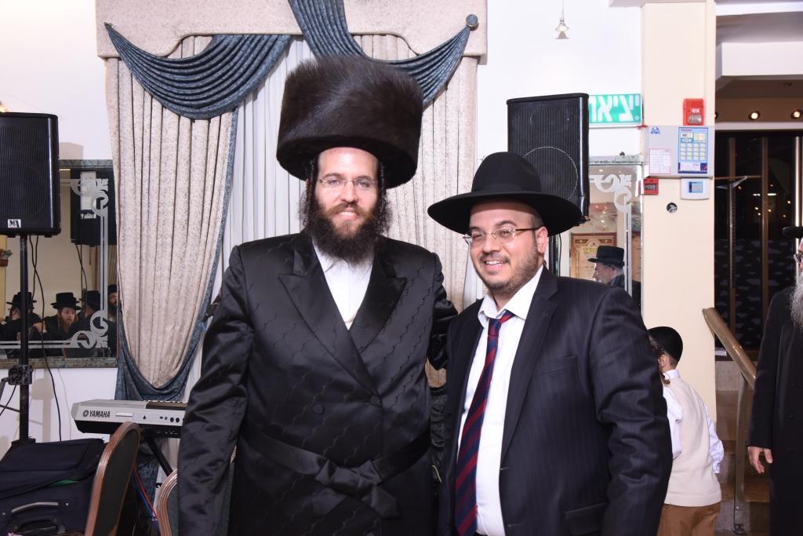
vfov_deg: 37.9
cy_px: 268
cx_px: 402
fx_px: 781
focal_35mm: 35
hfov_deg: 54.4
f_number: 7.1
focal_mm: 35
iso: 640
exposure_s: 1/125
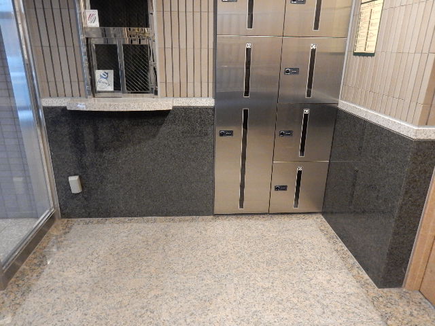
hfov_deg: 69.4
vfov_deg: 54.9
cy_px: 163
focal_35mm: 25
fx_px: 314
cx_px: 218
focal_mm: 4.5
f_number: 3.7
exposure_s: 1/5
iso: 800
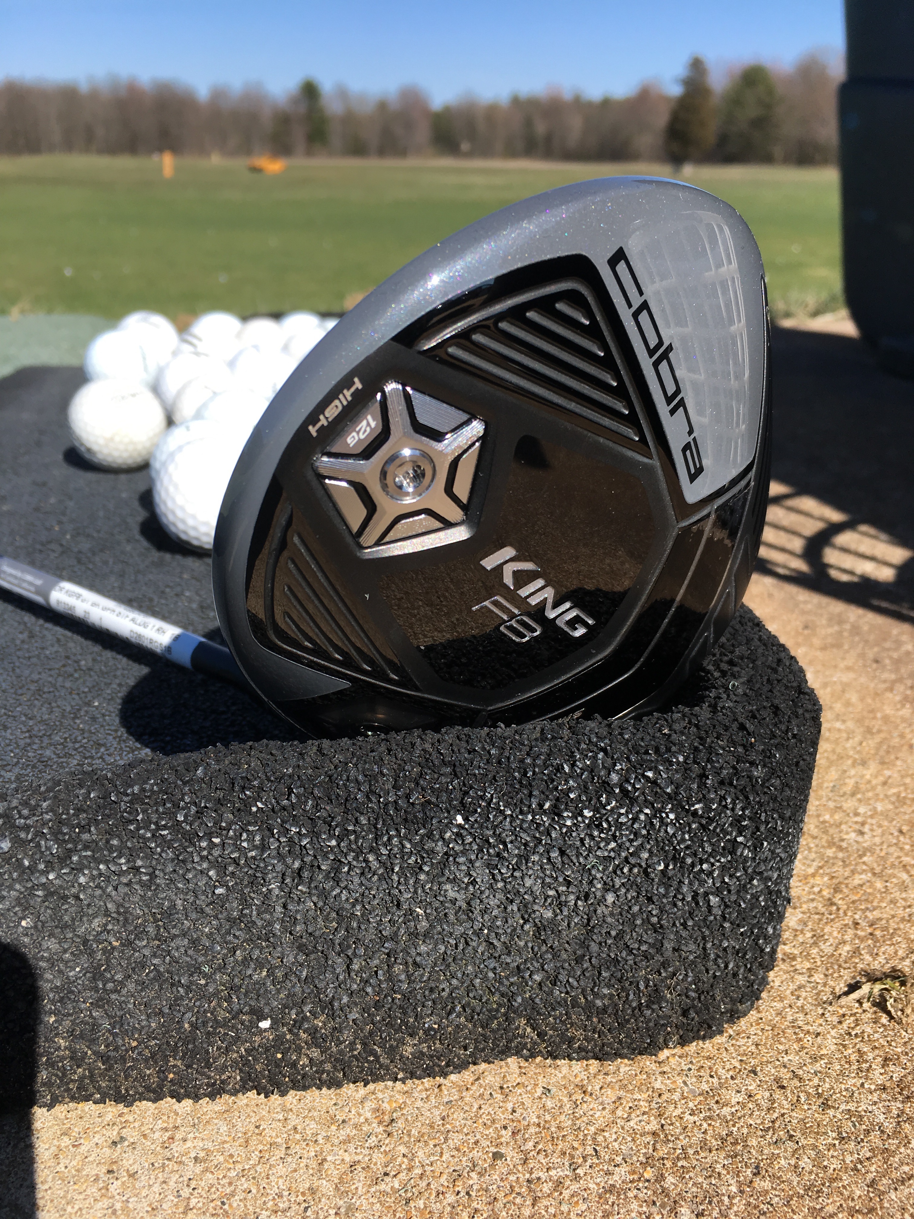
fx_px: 1021
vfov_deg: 61.7
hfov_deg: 48.2
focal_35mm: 29
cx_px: 457
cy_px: 610
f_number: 2.2
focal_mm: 4.15
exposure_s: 1/1282
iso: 25
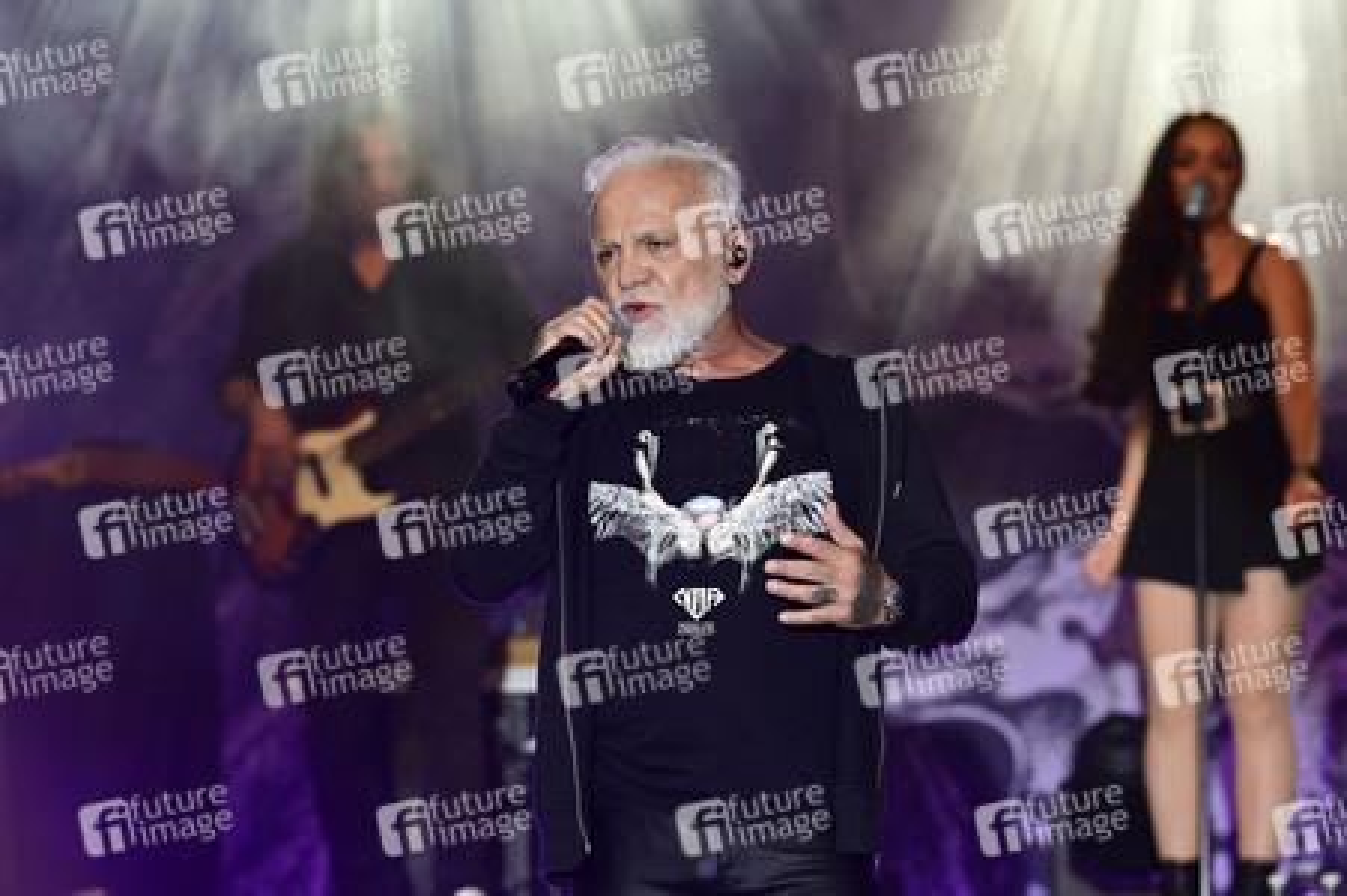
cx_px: 674
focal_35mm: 175
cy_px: 448
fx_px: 6543
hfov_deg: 11.8
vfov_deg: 7.8
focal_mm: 175
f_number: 4.5
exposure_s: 1/640
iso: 1600
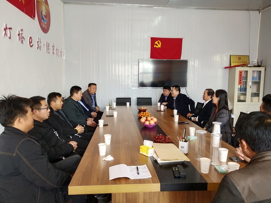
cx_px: 136
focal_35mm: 30
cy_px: 102
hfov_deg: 60.0
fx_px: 235
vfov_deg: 46.8
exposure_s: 1/100
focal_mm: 3.95
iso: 240
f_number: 1.8
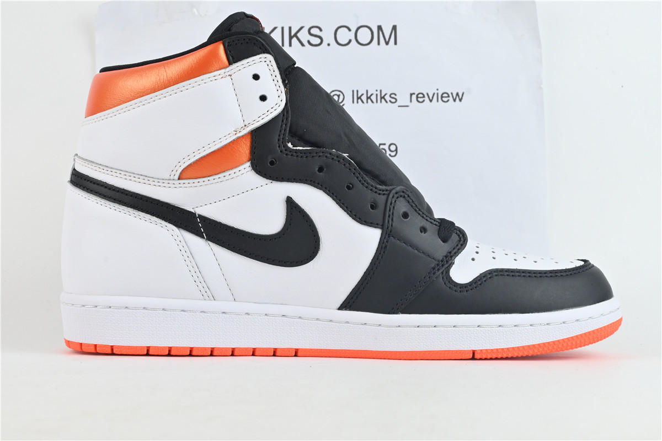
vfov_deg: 26.5
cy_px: 220
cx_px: 331
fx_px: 938
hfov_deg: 38.9
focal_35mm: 51
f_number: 11
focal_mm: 34
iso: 1250
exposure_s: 1/80
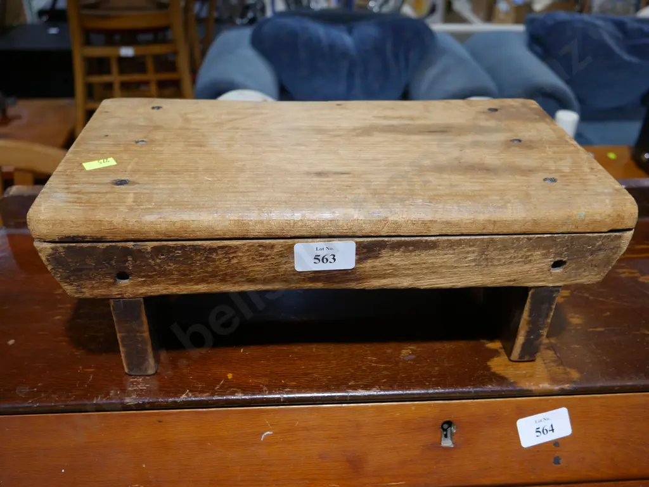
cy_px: 244
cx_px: 324
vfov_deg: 44.2
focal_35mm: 32
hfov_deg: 56.8
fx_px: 600
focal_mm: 16
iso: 250
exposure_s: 1/60
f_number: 3.6
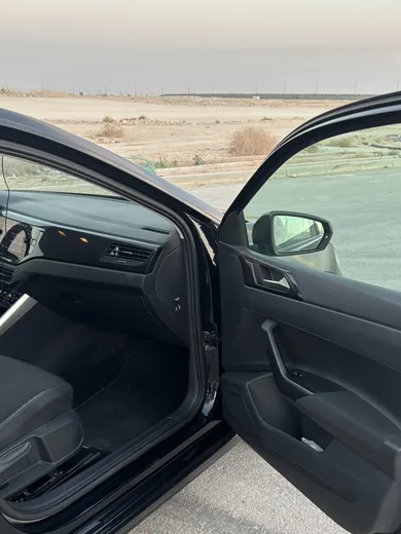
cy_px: 310
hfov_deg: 39.4
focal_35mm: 36
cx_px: 254
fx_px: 556
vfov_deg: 51.1
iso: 100
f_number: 1.6
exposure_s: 1/121
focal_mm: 5.96
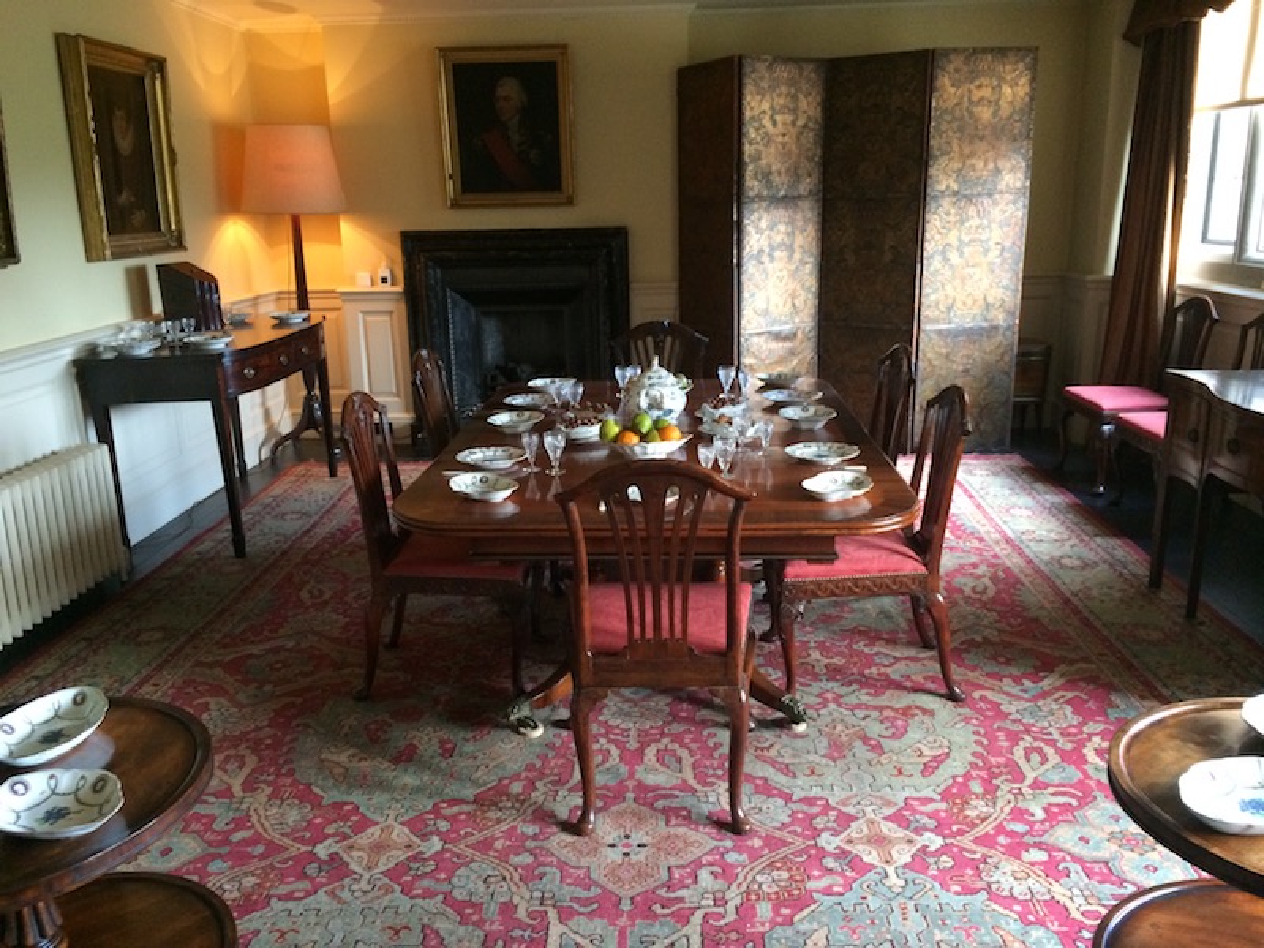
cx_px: 632
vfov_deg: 48.2
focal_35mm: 29
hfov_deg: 61.7
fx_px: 1059
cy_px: 474
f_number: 2.2
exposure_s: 1/33
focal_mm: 4.15
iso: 320
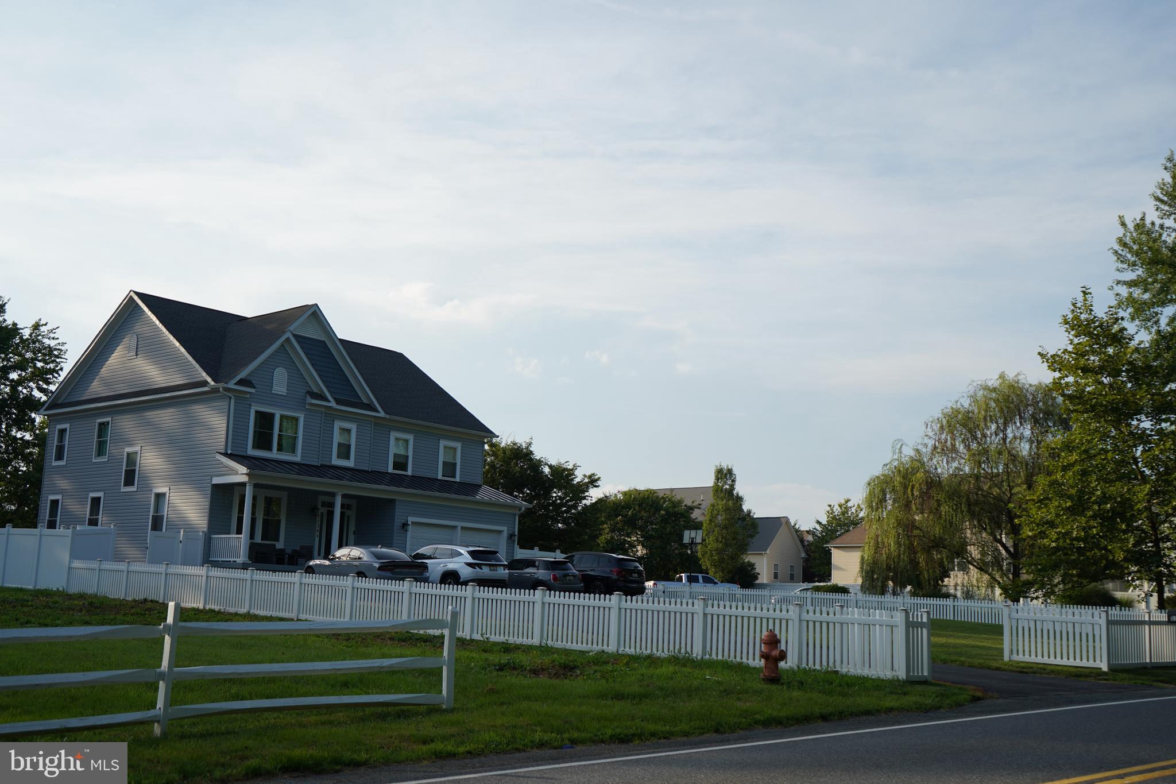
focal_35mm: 38
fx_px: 1241
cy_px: 392
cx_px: 588
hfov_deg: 50.7
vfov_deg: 35.0
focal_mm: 38
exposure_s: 1/800
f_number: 4
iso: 100
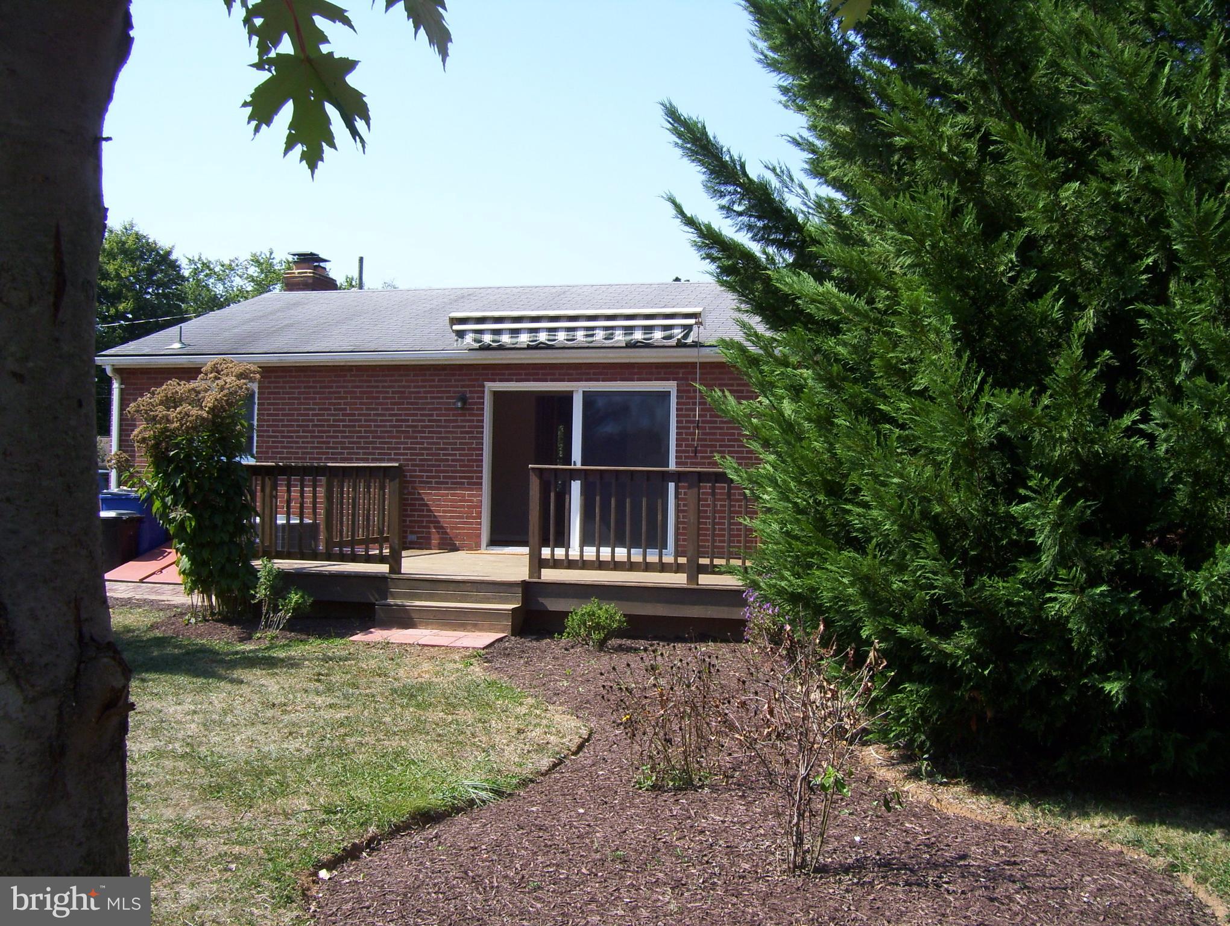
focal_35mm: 36
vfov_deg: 39.7
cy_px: 463
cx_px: 615
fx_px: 1281
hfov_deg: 51.3
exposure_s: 1/250
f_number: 4.8
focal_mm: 6
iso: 80
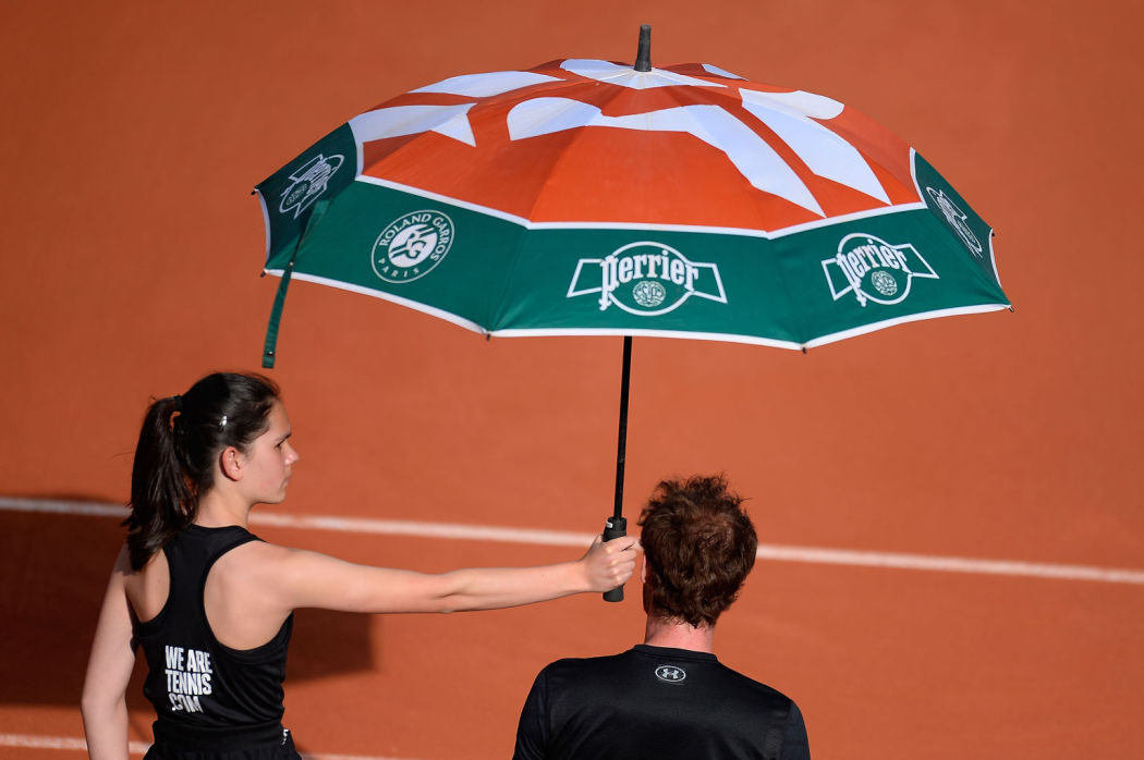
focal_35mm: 400
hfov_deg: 5.2
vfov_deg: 3.4
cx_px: 572
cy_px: 380
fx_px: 12699
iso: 320
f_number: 2.8
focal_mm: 400
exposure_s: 1/8000
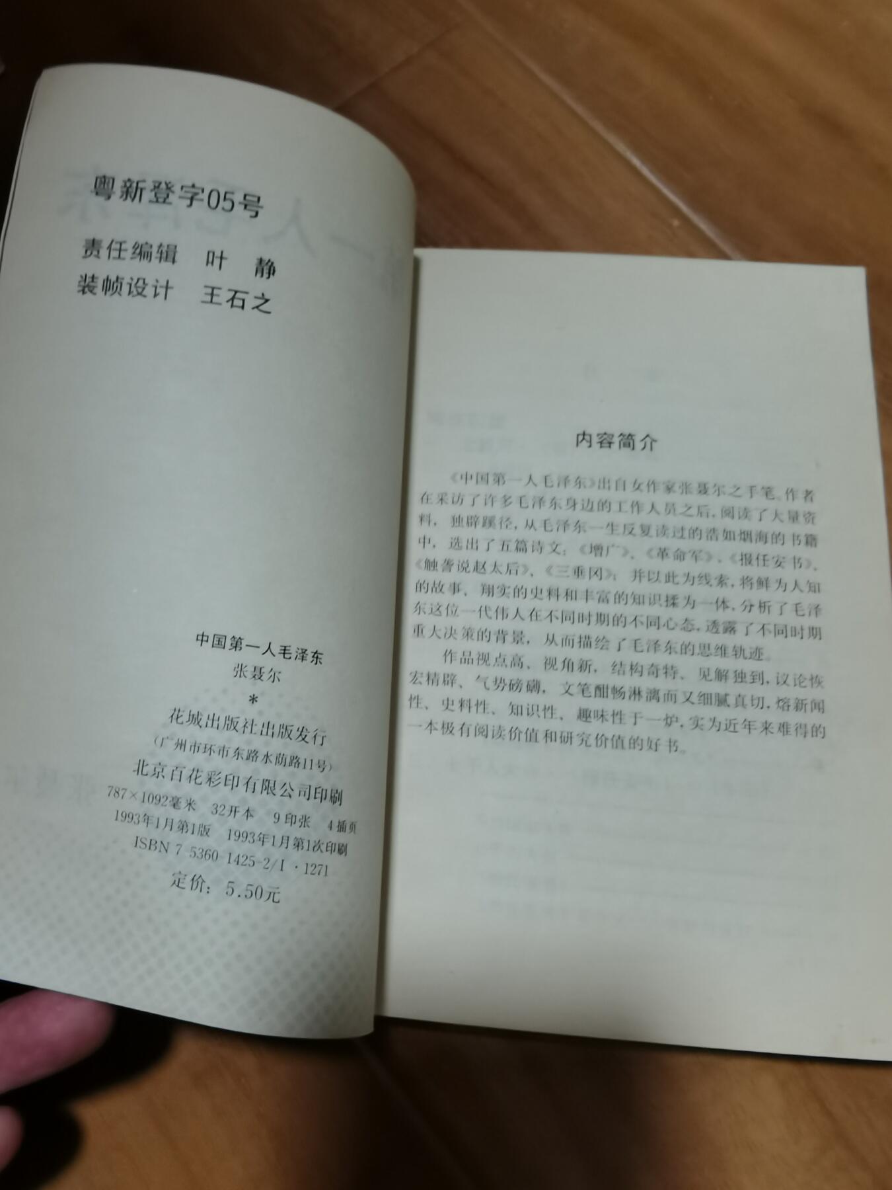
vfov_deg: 65.3
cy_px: 595
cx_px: 446
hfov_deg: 51.4
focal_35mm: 27
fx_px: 928
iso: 400
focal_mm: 2.26
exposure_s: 1/20
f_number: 2.2
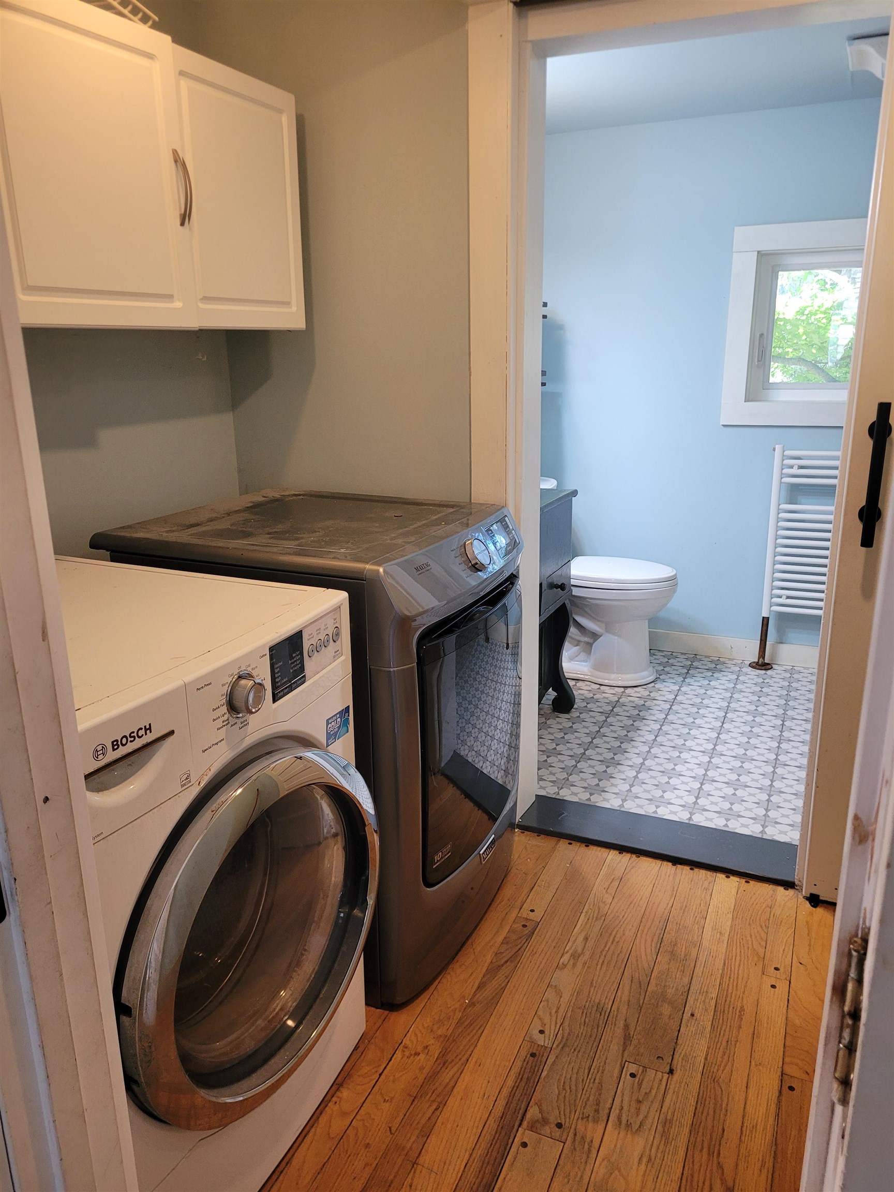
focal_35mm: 26
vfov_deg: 67.3
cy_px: 596
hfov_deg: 53.1
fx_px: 895
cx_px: 447
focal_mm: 5.4
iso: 200
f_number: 1.8
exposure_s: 1/60
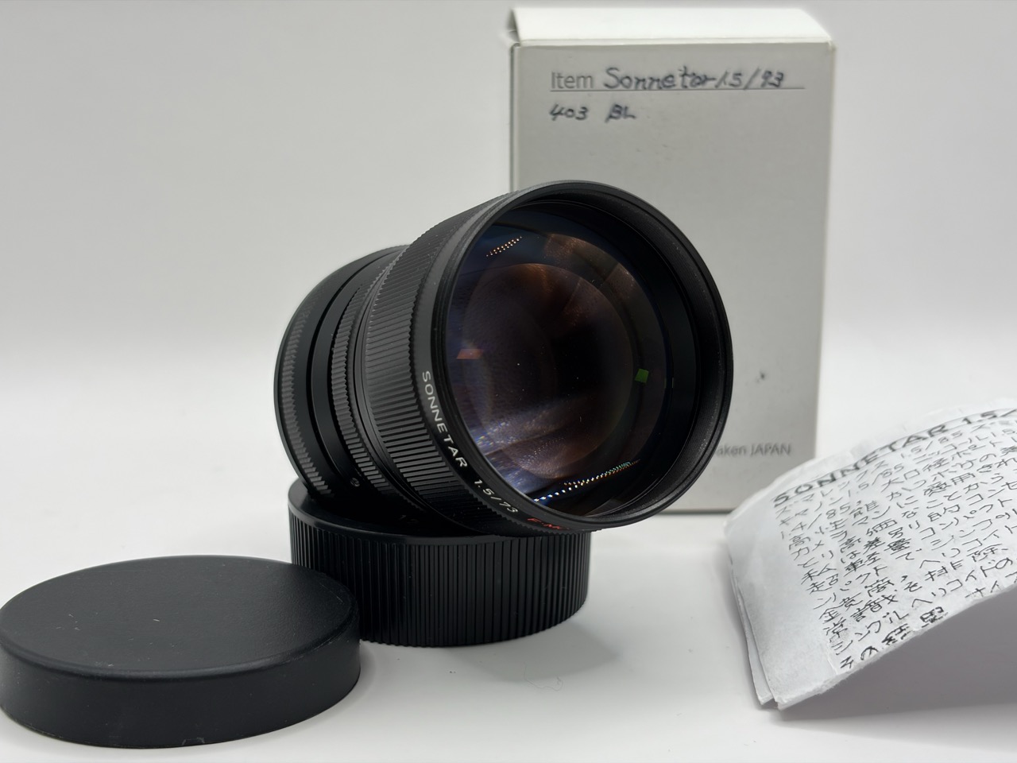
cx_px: 508
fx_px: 1528
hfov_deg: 36.8
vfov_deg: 28.0
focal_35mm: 52
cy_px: 382
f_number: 1.6
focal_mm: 5.96
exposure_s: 1/145
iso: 25
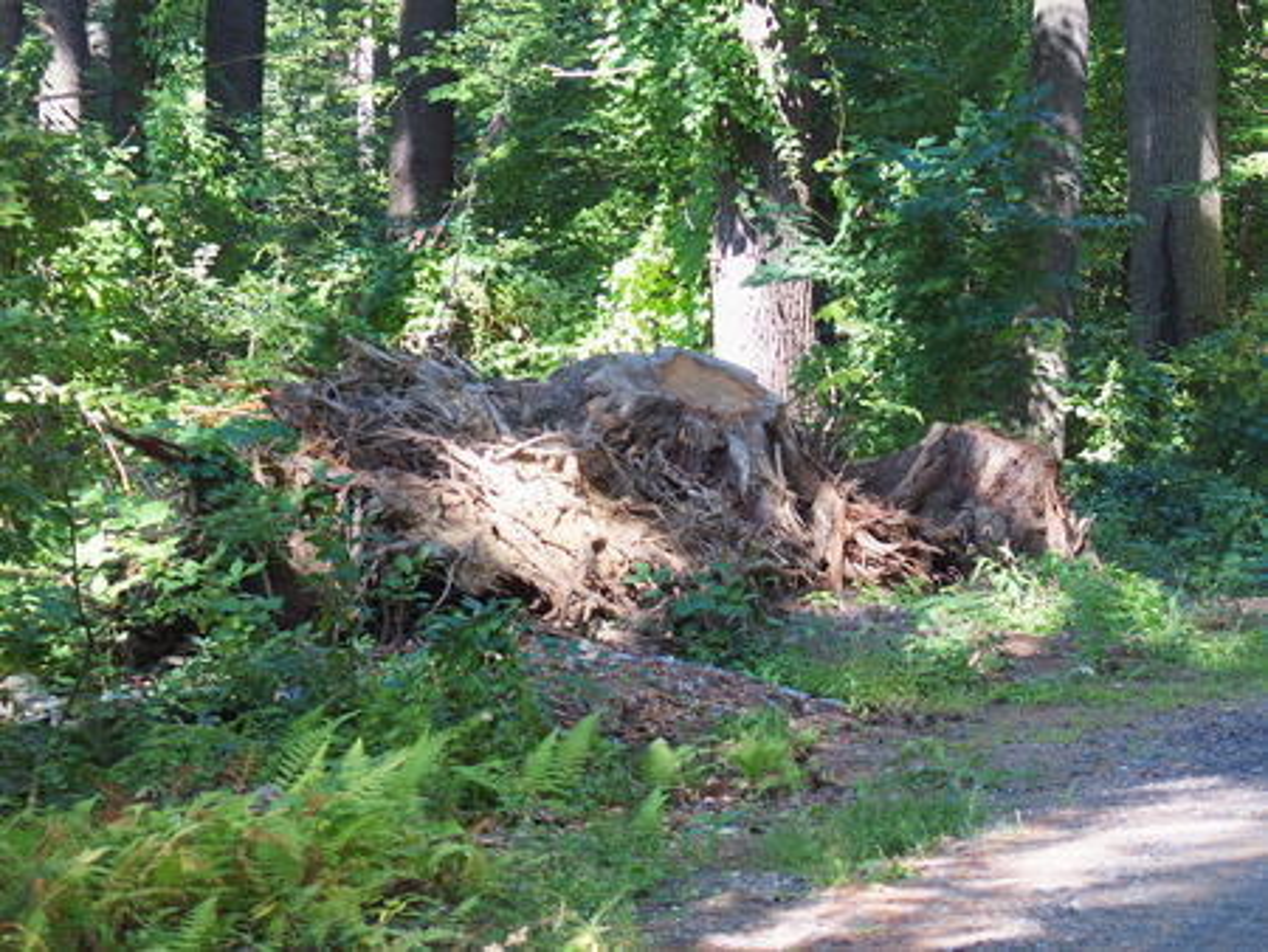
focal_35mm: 124
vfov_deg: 12.0
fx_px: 4545
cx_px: 634
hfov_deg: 15.9
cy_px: 476
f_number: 2.8
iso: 200
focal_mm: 26.2
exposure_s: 1/160
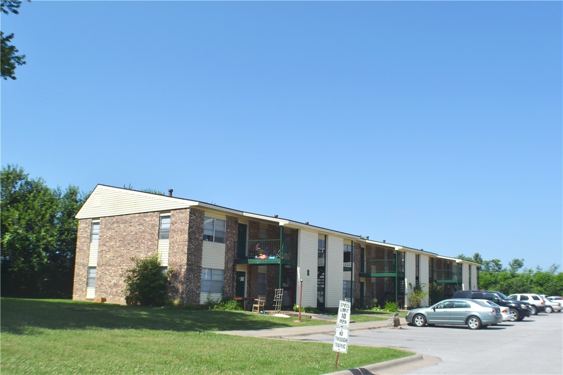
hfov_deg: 45.0
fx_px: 680
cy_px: 188
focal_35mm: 44
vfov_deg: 30.8
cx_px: 282
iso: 100
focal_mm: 29
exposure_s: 1/250
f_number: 8
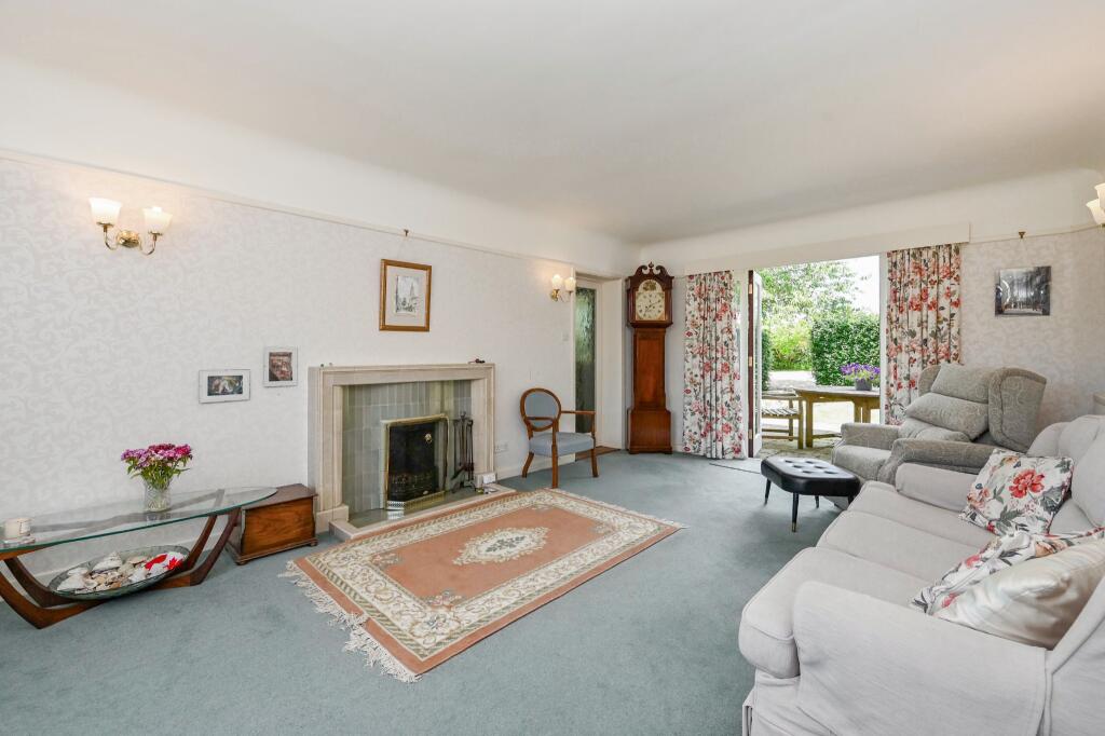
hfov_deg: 104.3
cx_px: 552
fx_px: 430
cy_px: 368
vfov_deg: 81.2
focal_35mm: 14
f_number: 7.1
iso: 400
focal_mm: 14
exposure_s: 1/200
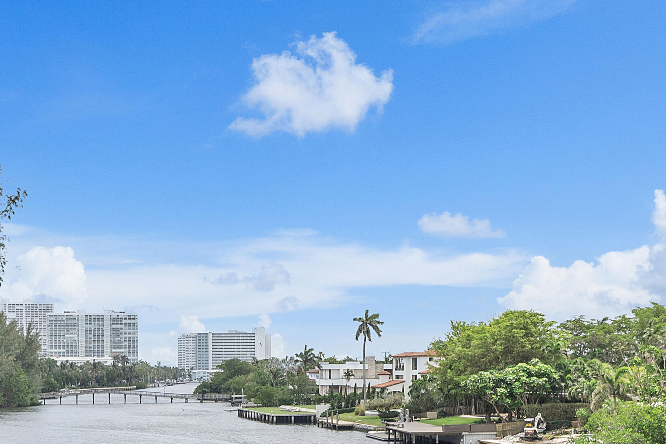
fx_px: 1018
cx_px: 326
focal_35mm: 55
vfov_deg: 23.9
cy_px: 405
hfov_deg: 36.2
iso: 200
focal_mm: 20
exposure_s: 1/500
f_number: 9
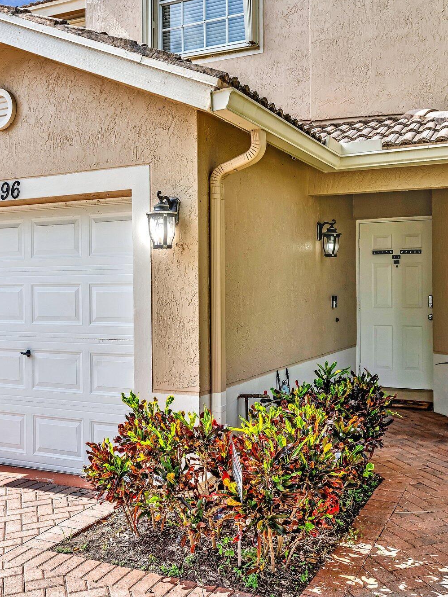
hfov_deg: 38.6
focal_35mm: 37
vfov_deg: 50.1
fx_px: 638
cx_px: 247
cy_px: 296
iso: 200
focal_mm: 25
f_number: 8
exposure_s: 1/250
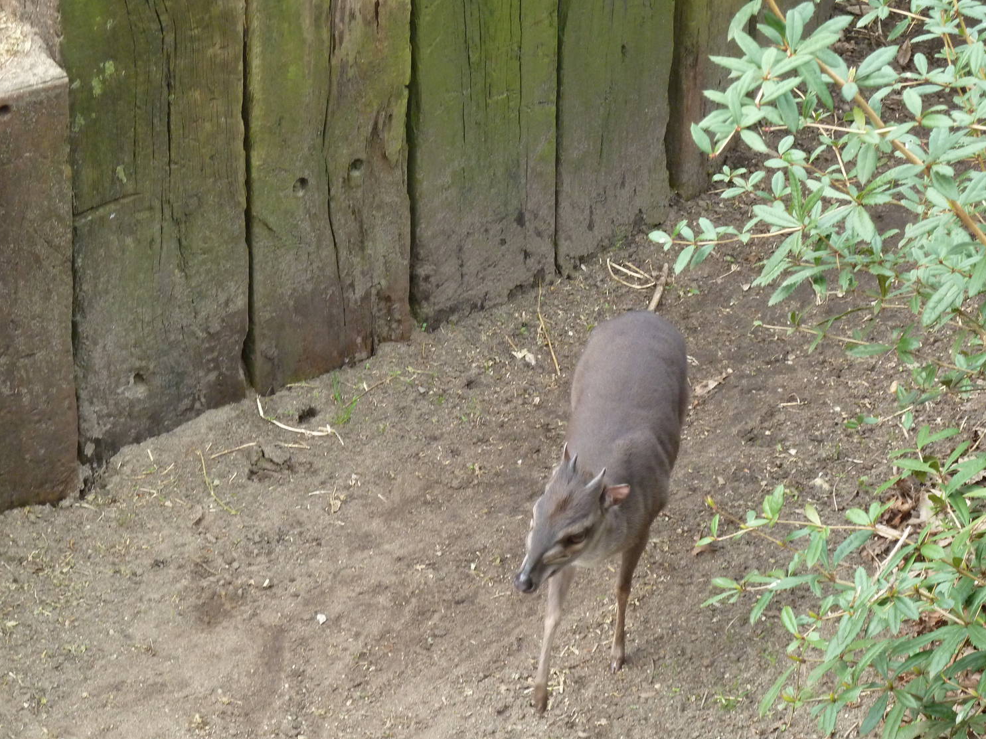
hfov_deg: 20.2
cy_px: 392
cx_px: 521
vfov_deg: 15.2
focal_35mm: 97
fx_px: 2762
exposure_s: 1/80
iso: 250
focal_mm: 14.7
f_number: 4.3
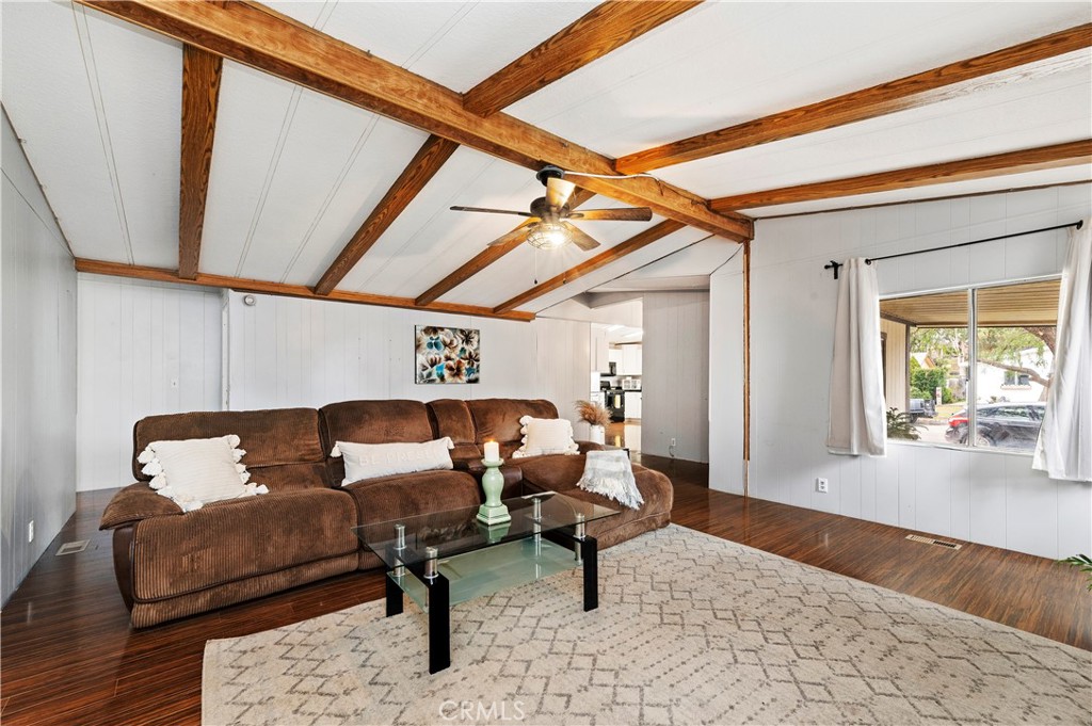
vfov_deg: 81.1
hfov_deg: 104.3
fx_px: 424
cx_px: 546
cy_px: 363
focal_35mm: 14
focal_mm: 14
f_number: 10
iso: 500
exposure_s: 1/2
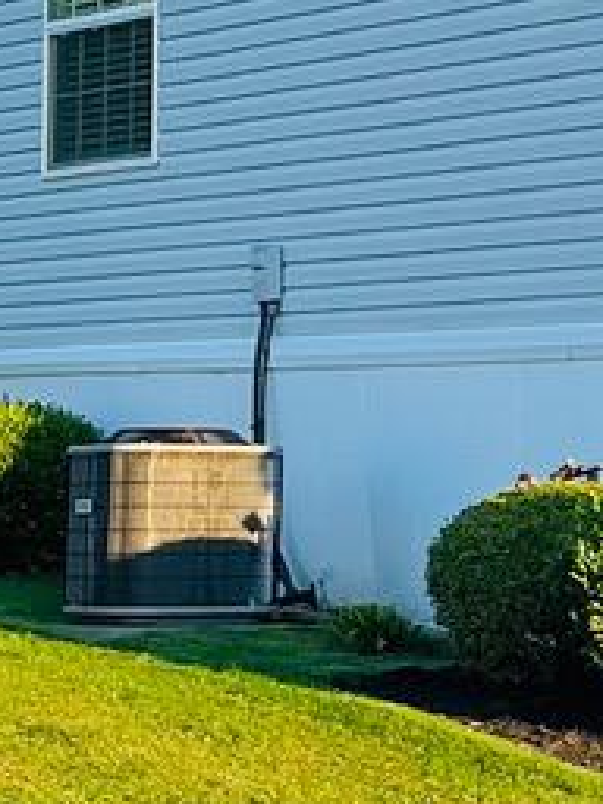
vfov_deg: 12.6
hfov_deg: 8.7
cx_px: 1388
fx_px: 3623
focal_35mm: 156
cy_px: 185
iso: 50
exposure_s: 1/1175
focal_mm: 5.1
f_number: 1.6
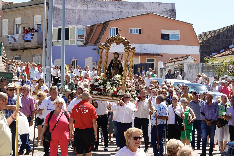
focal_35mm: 127
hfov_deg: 16.1
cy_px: 78
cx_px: 117
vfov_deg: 10.8
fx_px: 825
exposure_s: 1/100
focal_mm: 46.41
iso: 100
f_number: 8
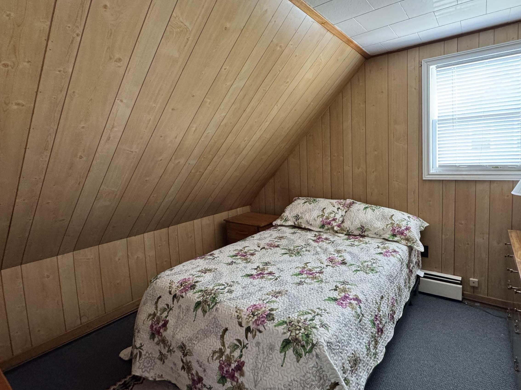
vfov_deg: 68.6
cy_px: 180
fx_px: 286
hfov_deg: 84.2
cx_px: 294
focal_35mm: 19
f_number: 2.2
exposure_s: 1/60
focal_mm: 2.22
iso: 320
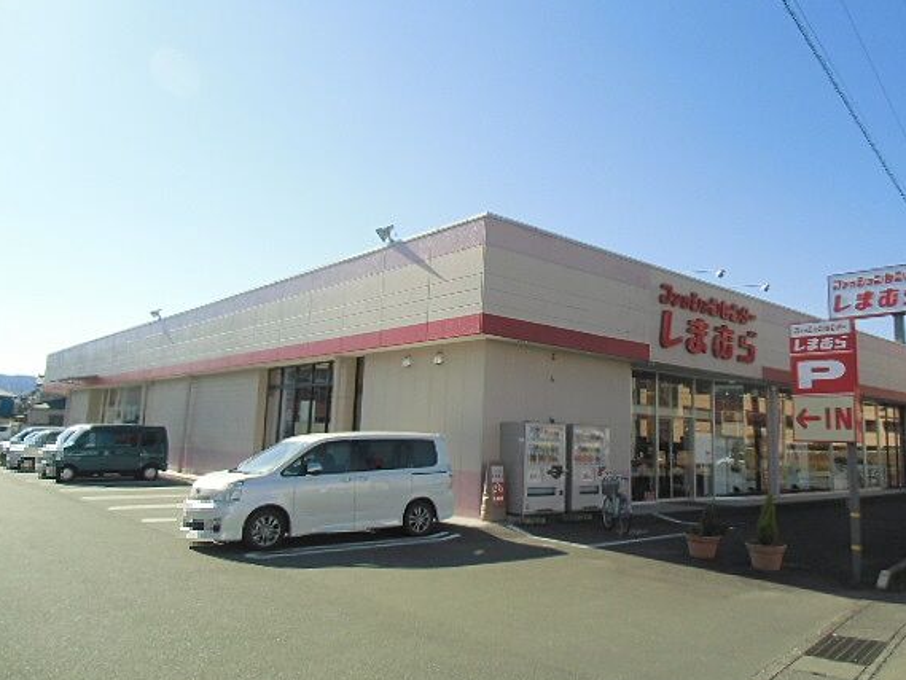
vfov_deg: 51.4
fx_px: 707
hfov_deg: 65.1
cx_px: 503
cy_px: 341
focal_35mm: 27
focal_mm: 4.24
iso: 64
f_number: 3
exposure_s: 1/640
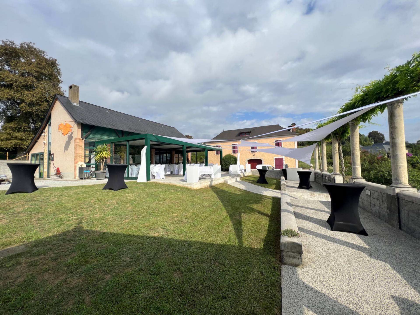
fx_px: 158
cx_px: 210
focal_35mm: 13
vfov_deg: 89.9
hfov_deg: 106.2
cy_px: 158
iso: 32
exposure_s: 1/2370
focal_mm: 1.57
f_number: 1.8
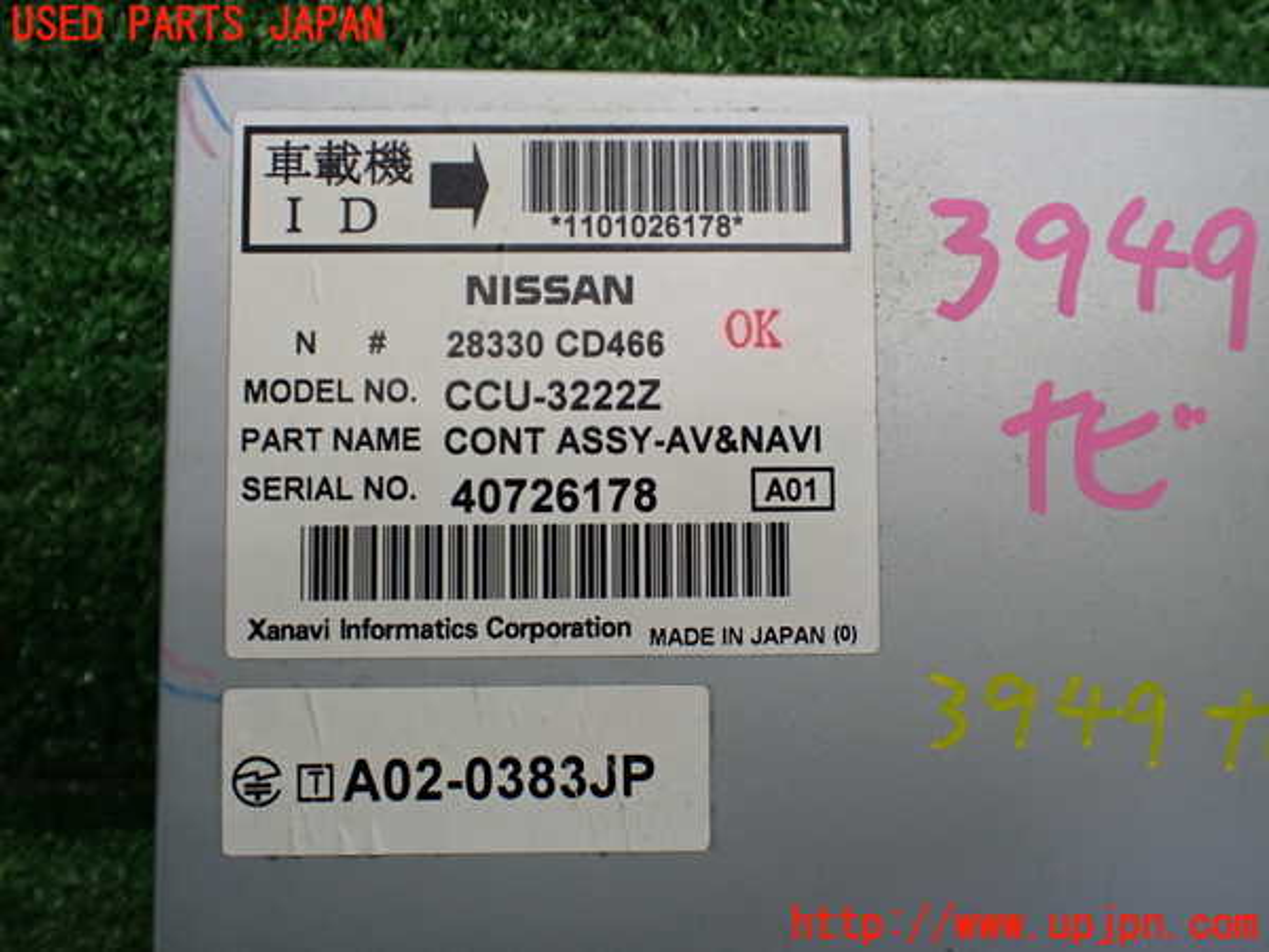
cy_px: 476
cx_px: 634
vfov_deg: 46.8
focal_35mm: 30
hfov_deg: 60.0
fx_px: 1100
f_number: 2.3
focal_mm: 5.4
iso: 200
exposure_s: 1/125
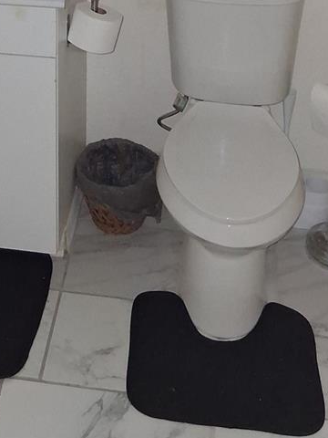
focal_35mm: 65
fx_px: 821
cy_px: -81
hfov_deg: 22.3
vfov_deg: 26.6
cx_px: 76
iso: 25
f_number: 1.8
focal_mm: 3.98
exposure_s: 1/15
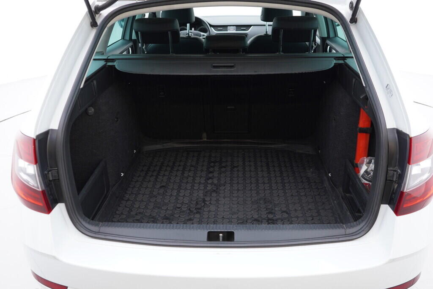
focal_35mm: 36
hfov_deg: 53.1
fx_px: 433
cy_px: 144
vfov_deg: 36.9
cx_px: 216
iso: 160
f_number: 2.8
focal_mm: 24
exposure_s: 1/40
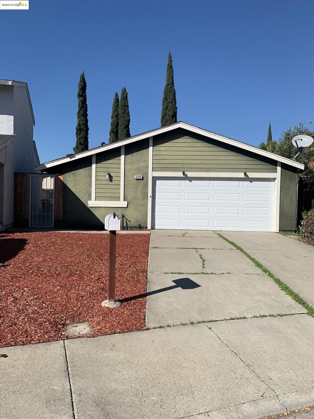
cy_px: 210
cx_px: 157
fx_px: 314
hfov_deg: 53.1
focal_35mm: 26
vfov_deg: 67.3
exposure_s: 1/3289
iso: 25
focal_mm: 4.25
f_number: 1.8
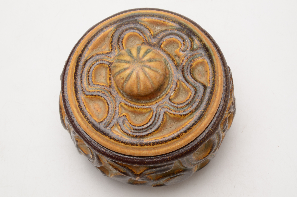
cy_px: 98
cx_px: 148
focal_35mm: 90
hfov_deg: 22.7
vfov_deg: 15.1
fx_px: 741
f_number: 20
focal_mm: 60
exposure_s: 1/160
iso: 100
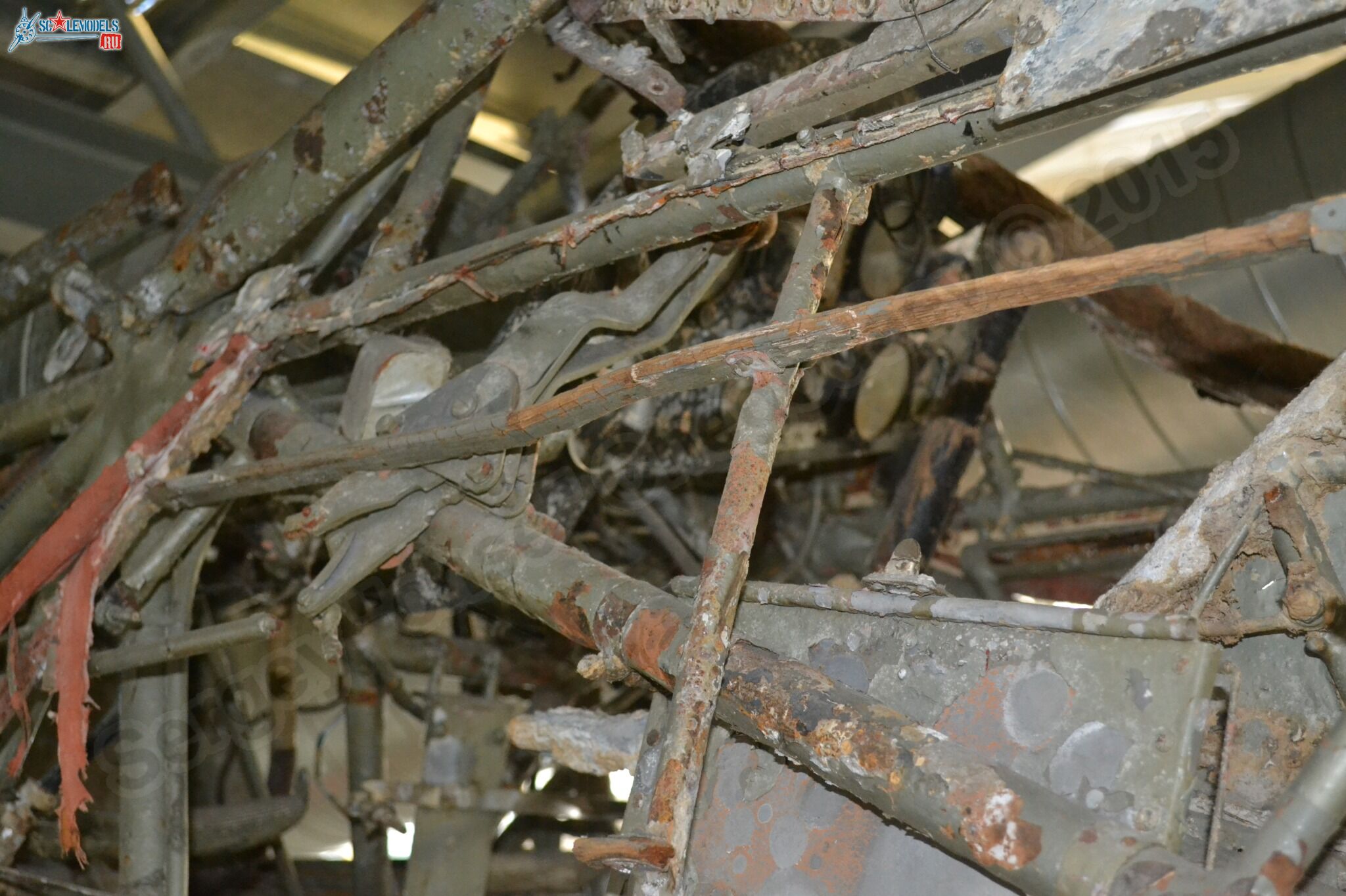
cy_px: 448
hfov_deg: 37.9
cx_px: 673
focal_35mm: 52
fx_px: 1963
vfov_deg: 25.7
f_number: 5
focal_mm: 35
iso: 2800
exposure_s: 1/60
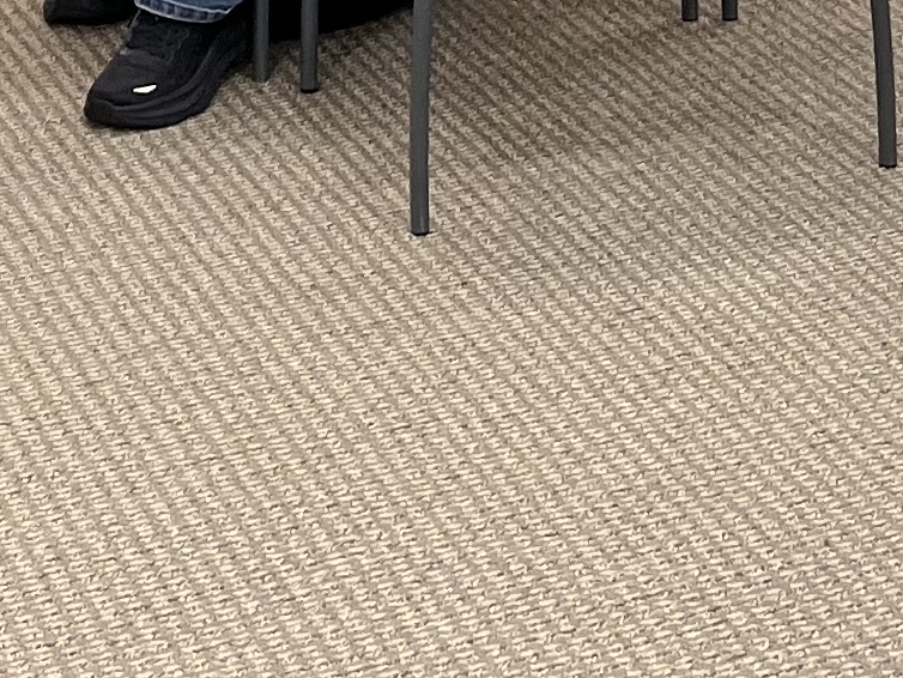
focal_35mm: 139
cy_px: -1083
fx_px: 3627
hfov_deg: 14.2
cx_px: 474
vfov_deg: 9.3
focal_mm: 5.1
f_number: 1.6
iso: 80
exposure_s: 1/120
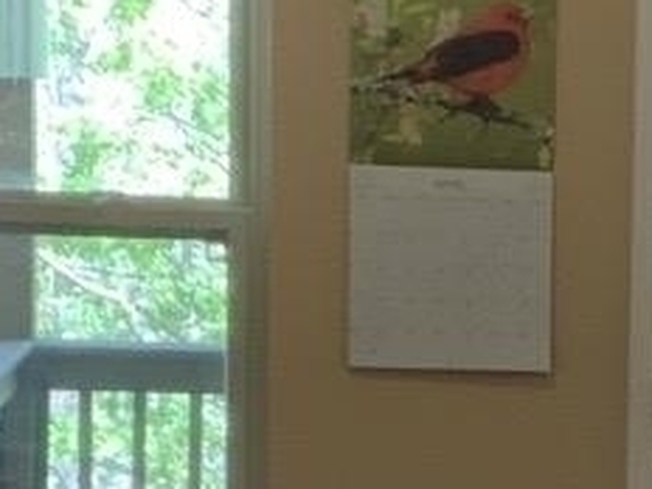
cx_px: 932
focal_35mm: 187
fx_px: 3522
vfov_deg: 7.9
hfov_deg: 10.3
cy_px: 610
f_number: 1.8
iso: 50
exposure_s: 1/60
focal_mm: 3
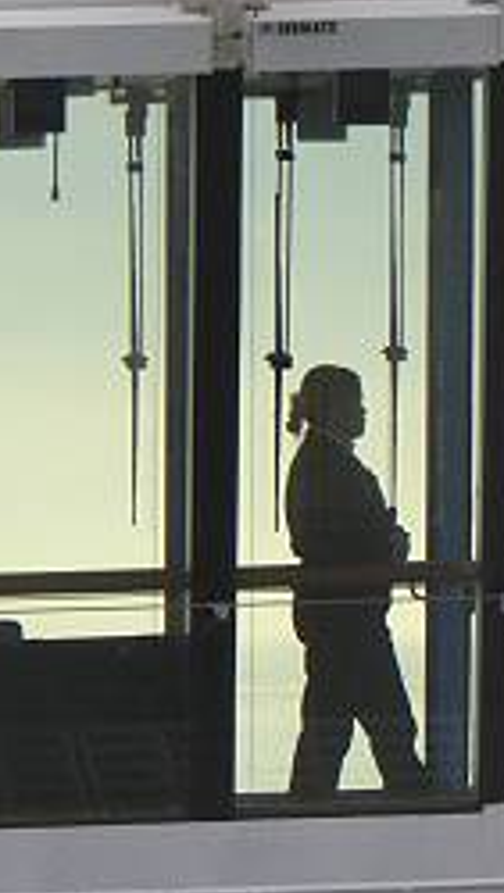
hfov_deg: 1.0
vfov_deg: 1.7
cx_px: 288
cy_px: 398
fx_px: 30373
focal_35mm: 1281
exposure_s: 1/500
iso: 640
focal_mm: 121.5
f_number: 6.3
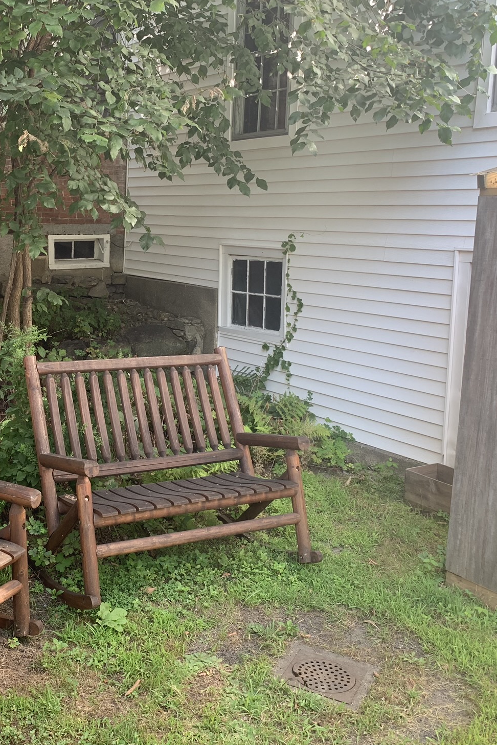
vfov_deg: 50.7
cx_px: 86
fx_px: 786
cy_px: 360
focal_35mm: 38
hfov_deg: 33.8
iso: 32
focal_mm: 4.25
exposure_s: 1/121
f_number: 1.8
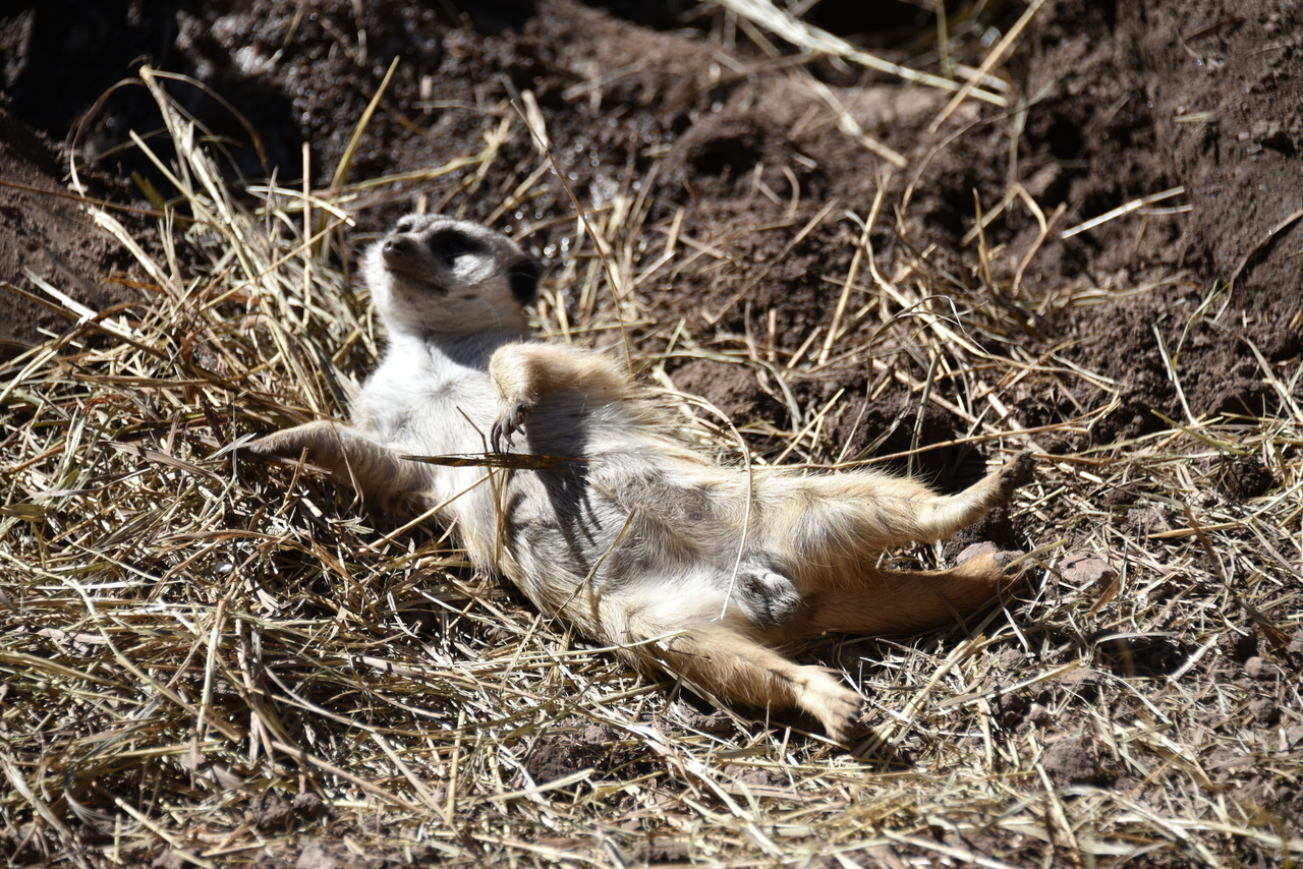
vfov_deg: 7.6
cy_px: 434
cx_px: 652
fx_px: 6516
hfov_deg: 11.4
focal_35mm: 180
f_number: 5.6
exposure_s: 1/400
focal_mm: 180
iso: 100
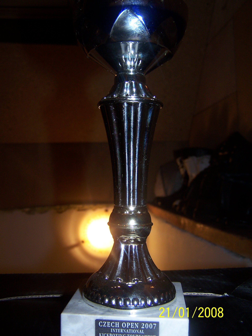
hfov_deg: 37.7
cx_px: 126
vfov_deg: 49.0
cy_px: 168
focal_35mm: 38
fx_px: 369
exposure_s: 1/60
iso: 80
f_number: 2.8
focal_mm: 6.3
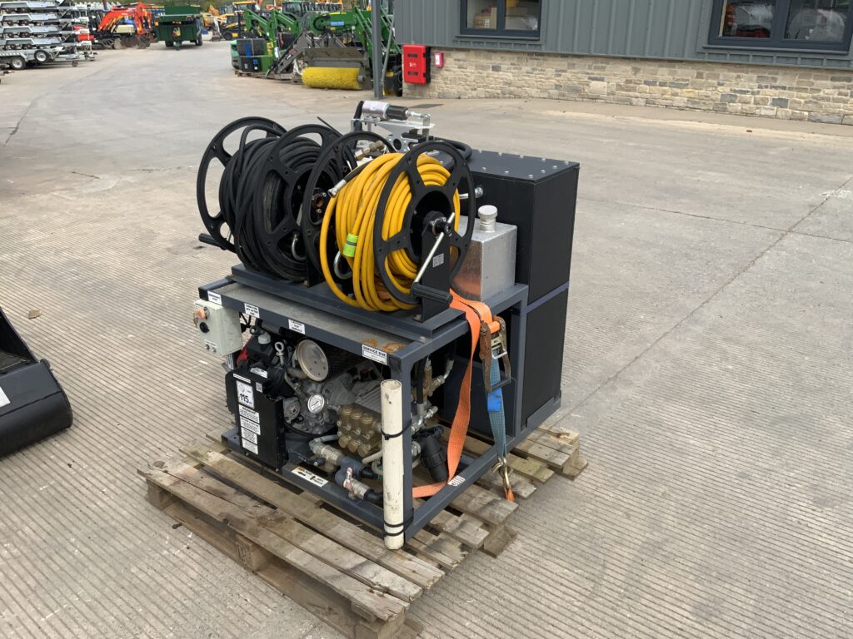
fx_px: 715
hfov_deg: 61.7
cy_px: 320
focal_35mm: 29
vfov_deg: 48.2
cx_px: 426
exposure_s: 1/1055
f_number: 1.8
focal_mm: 3
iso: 16
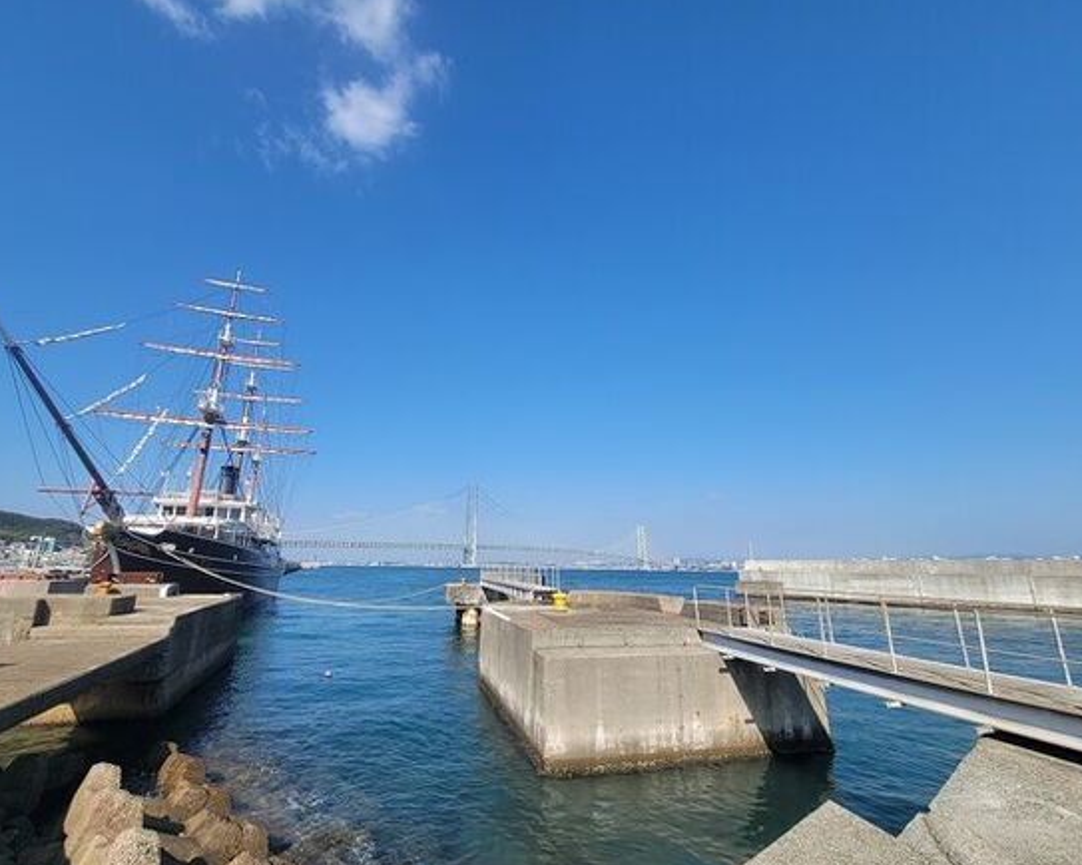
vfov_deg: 87.9
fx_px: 448
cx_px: 515
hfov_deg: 100.6
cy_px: 439
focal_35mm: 14
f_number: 2.2
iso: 50
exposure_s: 1/1468
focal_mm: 2.2
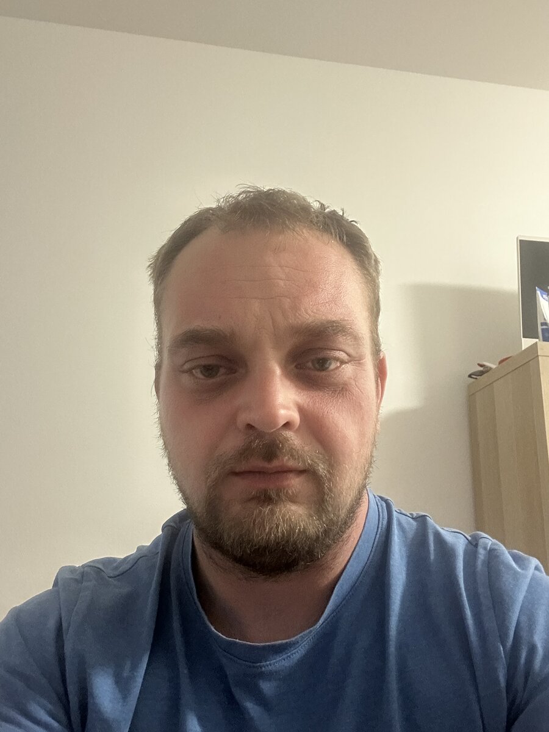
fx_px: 634
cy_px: 366
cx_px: 274
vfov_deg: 60.0
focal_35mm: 30
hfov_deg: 46.8
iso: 640
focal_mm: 2.69
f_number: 1.9
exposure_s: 1/20
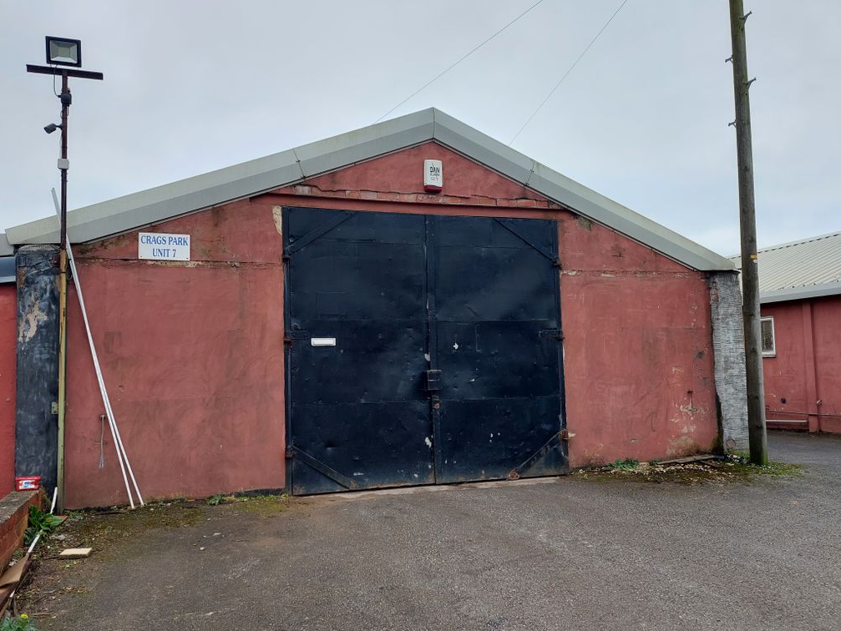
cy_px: 322
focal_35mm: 27
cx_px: 388
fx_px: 656
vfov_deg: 51.4
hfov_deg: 65.2
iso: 50
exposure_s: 1/100
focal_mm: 5.23
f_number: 1.8
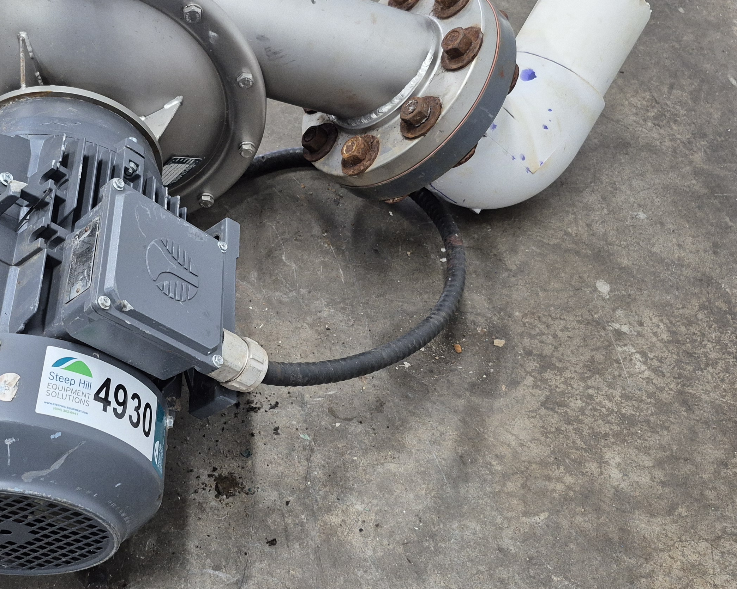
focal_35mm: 43
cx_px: 236
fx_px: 938
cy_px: 275
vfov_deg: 34.9
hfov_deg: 42.2
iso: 500
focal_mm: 5.4
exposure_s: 1/120
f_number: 1.8
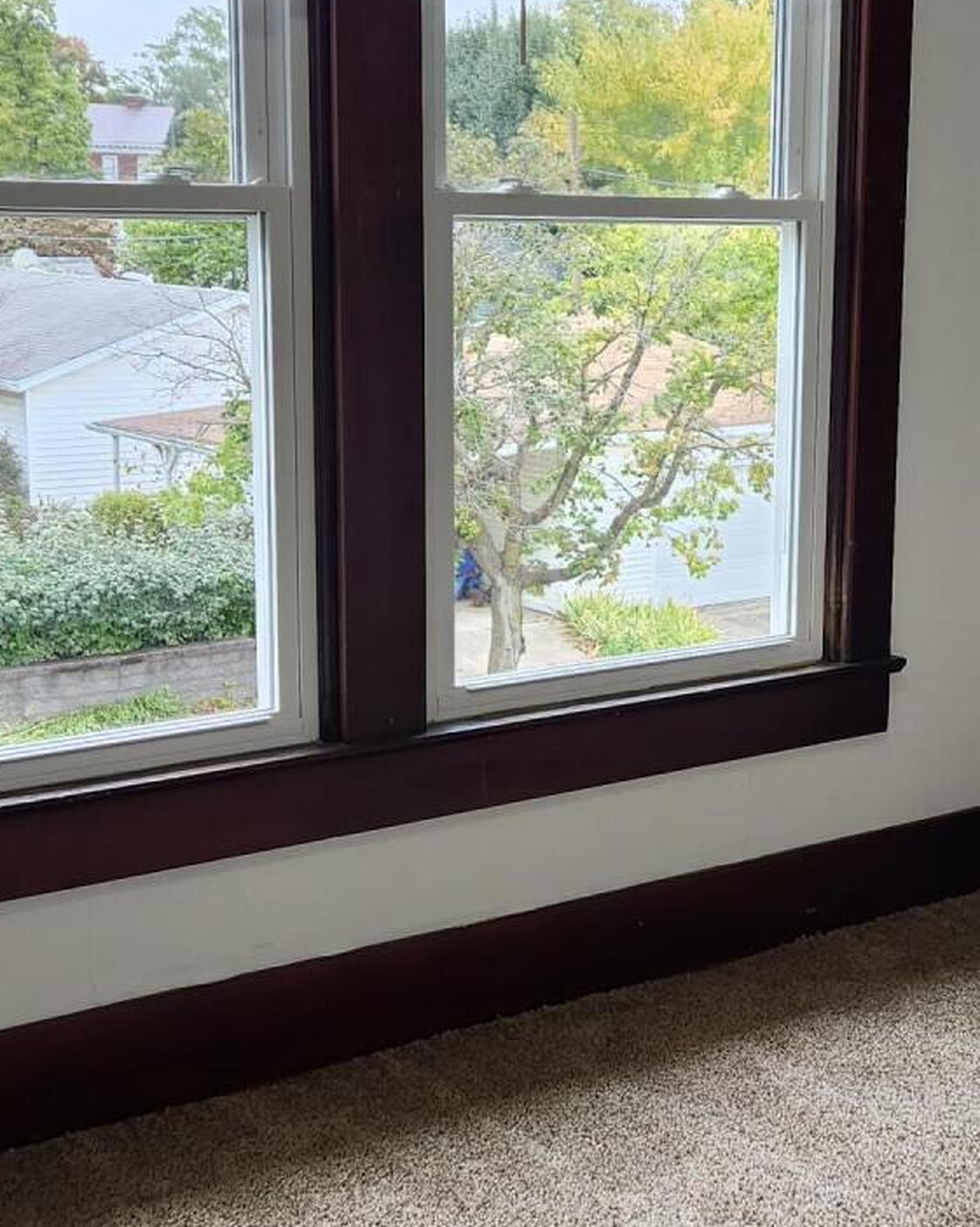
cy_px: 607
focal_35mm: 64
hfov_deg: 23.5
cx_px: 781
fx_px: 2322
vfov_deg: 29.6
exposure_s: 1/180
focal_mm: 5.4
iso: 100
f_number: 1.8
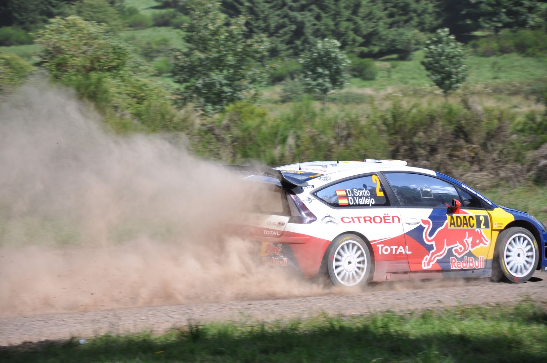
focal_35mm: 158
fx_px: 2390
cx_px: 274
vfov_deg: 8.7
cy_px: 182
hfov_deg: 13.1
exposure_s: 1/640
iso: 200
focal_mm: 105
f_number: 6.3
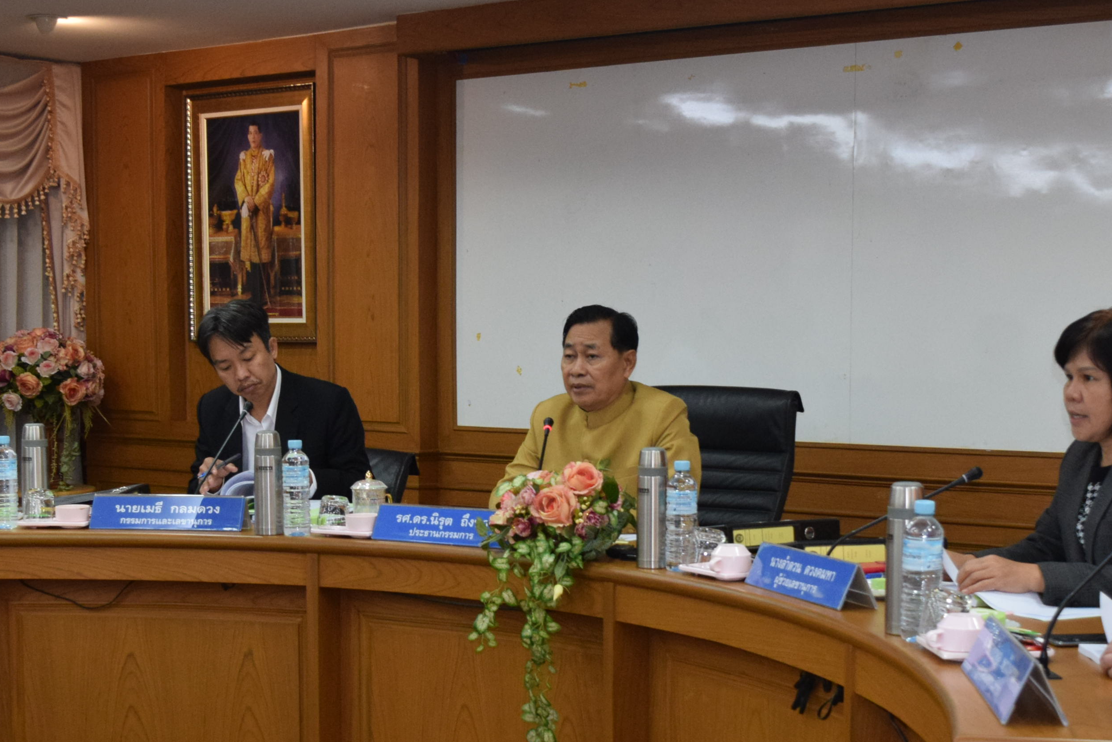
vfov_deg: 21.9
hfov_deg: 32.3
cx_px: 673
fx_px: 1912
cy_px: 487
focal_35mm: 62
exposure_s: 1/200
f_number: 5
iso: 1600
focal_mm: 23
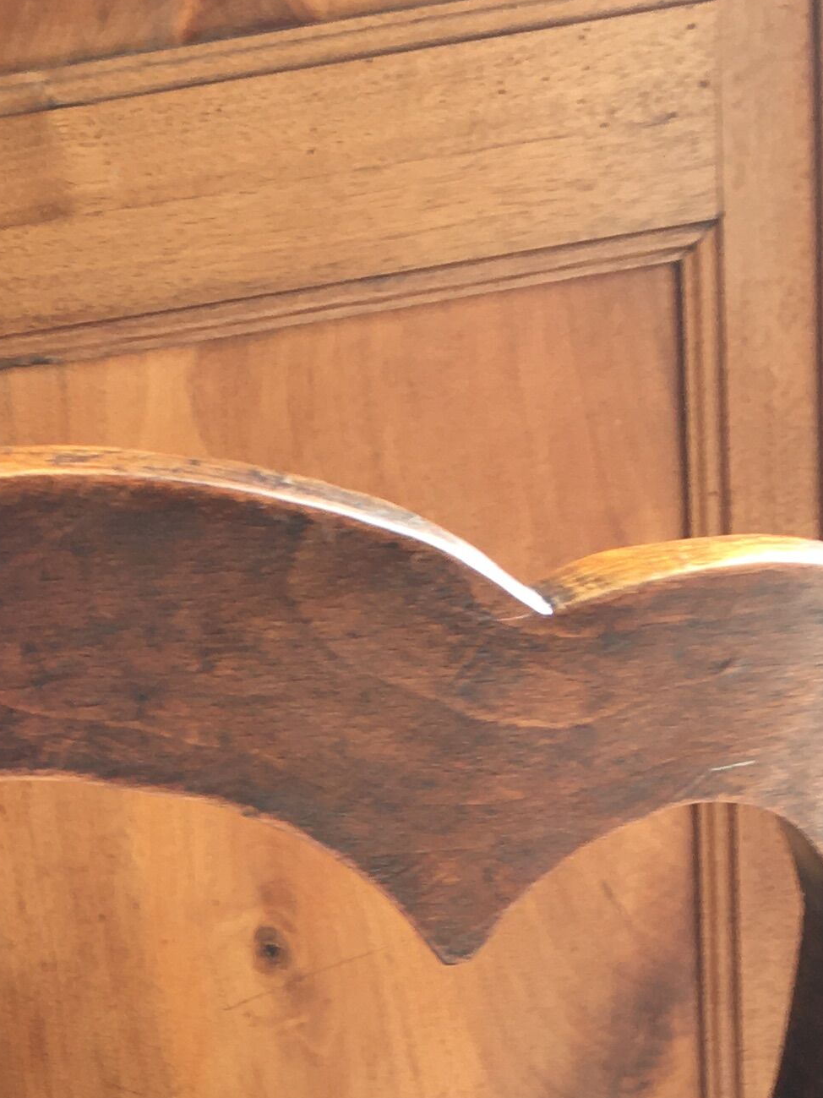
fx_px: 2853
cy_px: 1408
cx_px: 9
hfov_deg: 16.1
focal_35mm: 90
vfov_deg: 20.1
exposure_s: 1/50
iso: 25
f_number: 2.2
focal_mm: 4.15
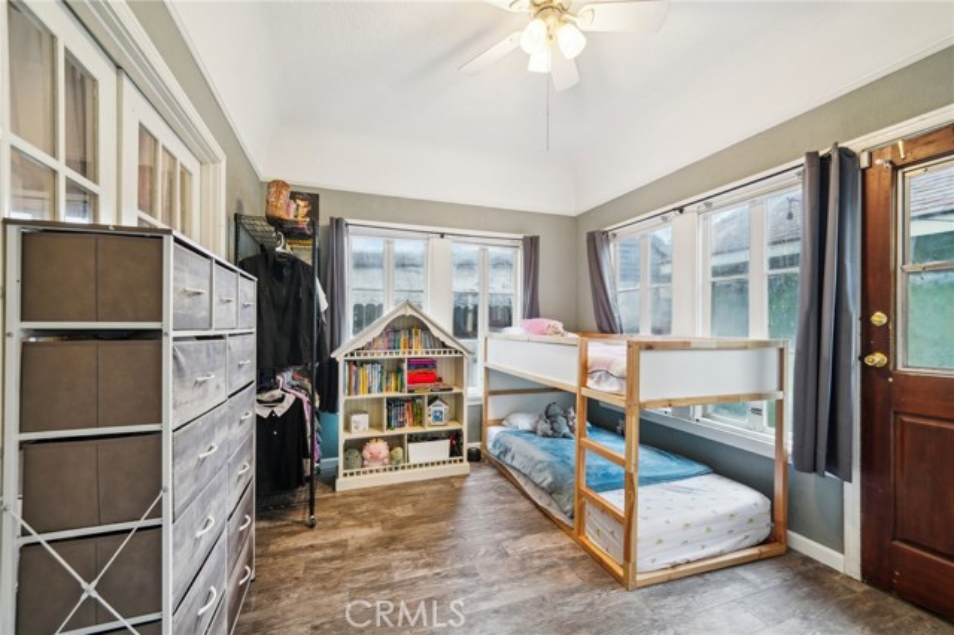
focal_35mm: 14
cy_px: 318
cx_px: 477
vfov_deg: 81.1
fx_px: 371
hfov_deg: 104.3
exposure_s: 1/10
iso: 400
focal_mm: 14
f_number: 7.1
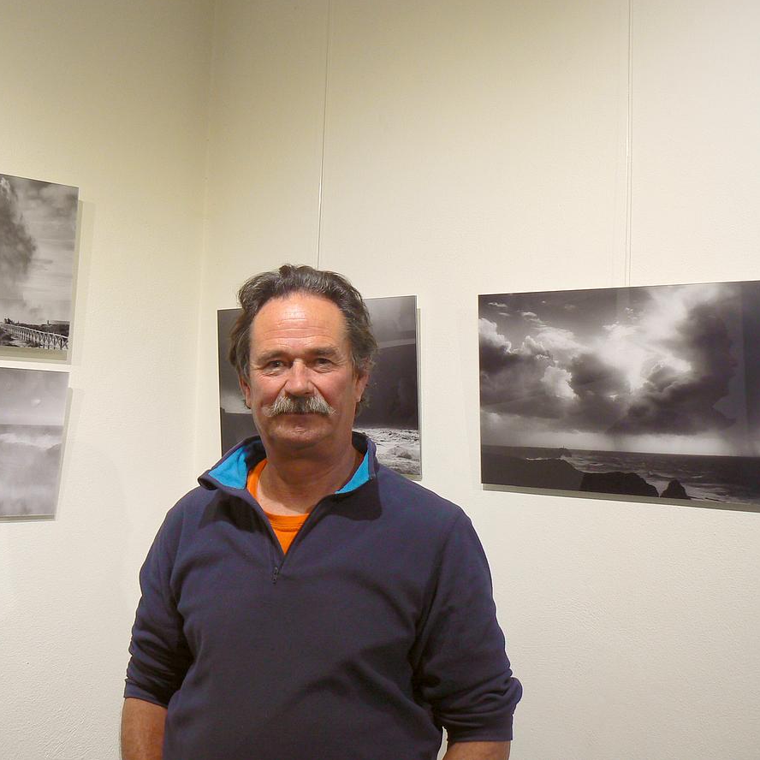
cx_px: 312
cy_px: 377
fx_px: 1068
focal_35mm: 43
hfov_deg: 39.0
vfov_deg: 39.2
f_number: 2.8
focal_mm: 6
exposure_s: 1/30
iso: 80
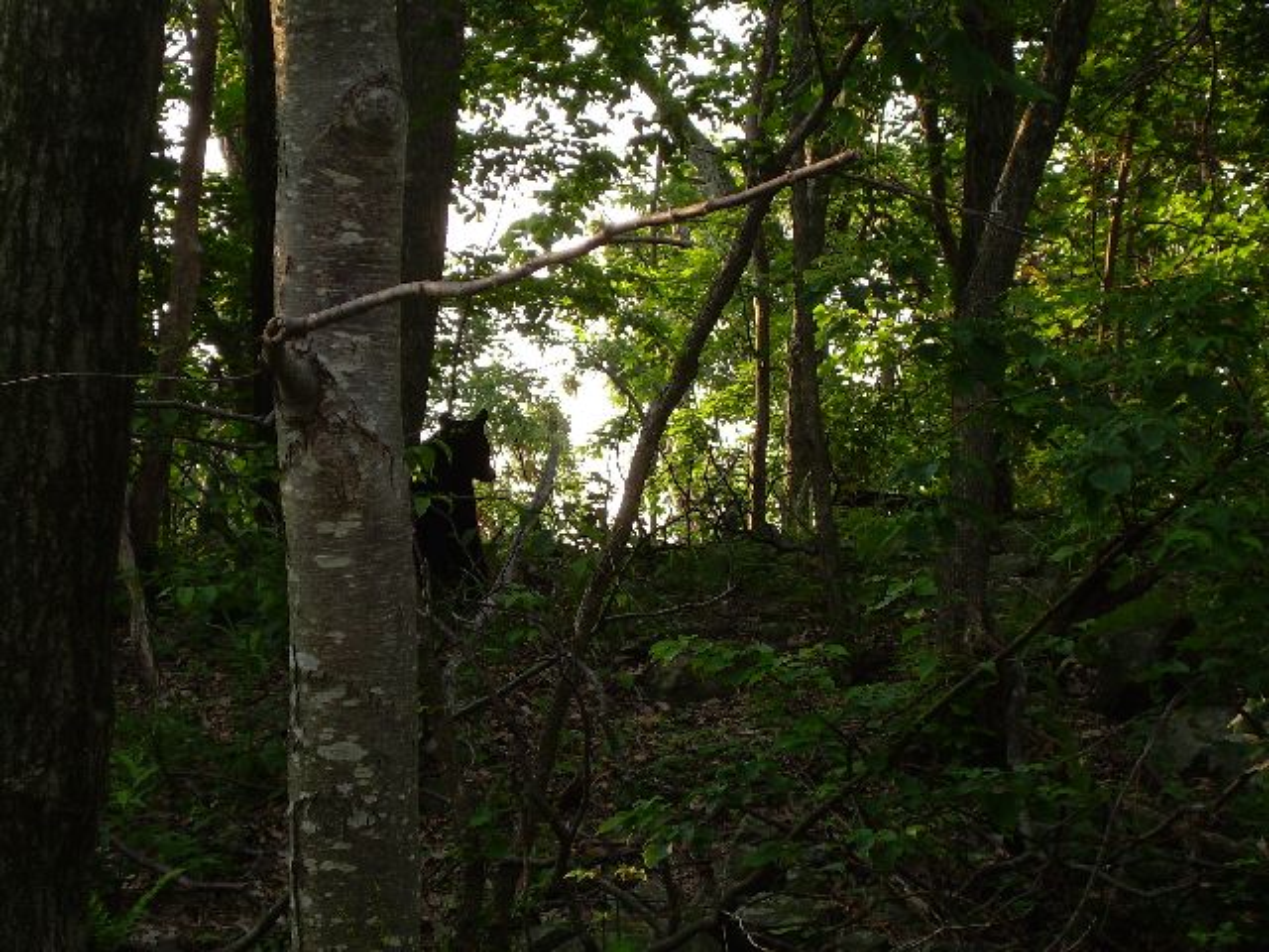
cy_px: 476
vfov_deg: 13.5
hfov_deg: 17.9
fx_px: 4033
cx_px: 634
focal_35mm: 110
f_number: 4.9
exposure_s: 1/60
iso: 50
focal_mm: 18.9
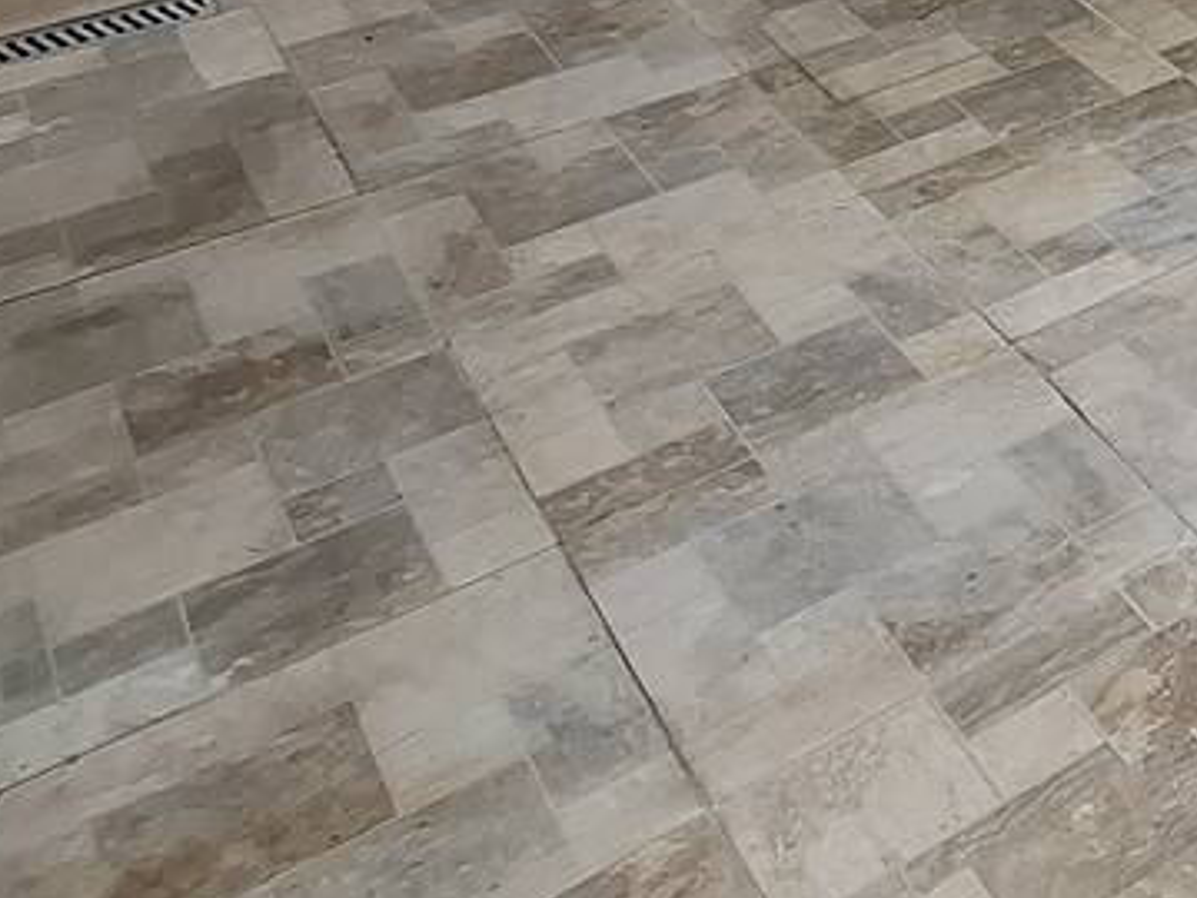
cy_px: -216
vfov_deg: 24.9
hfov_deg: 24.7
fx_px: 1798
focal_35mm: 52
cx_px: 1945
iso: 40
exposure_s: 1/579
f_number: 2.2
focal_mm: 1.74
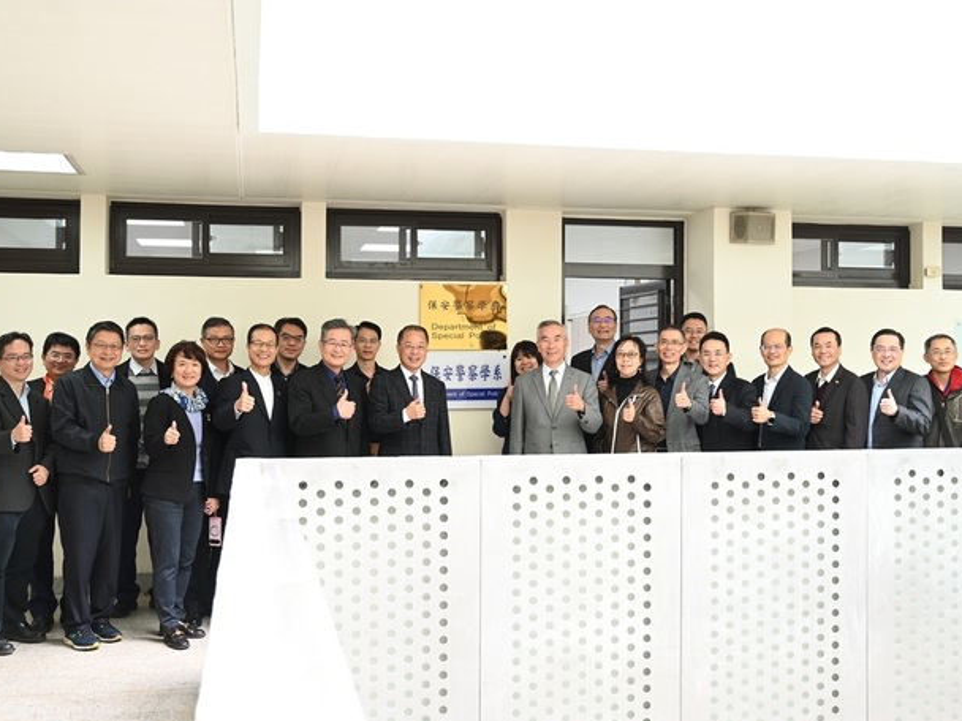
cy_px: 355
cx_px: 511
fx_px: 1139
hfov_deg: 45.7
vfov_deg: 35.1
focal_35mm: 41
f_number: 4
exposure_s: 1/125
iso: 800
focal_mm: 37
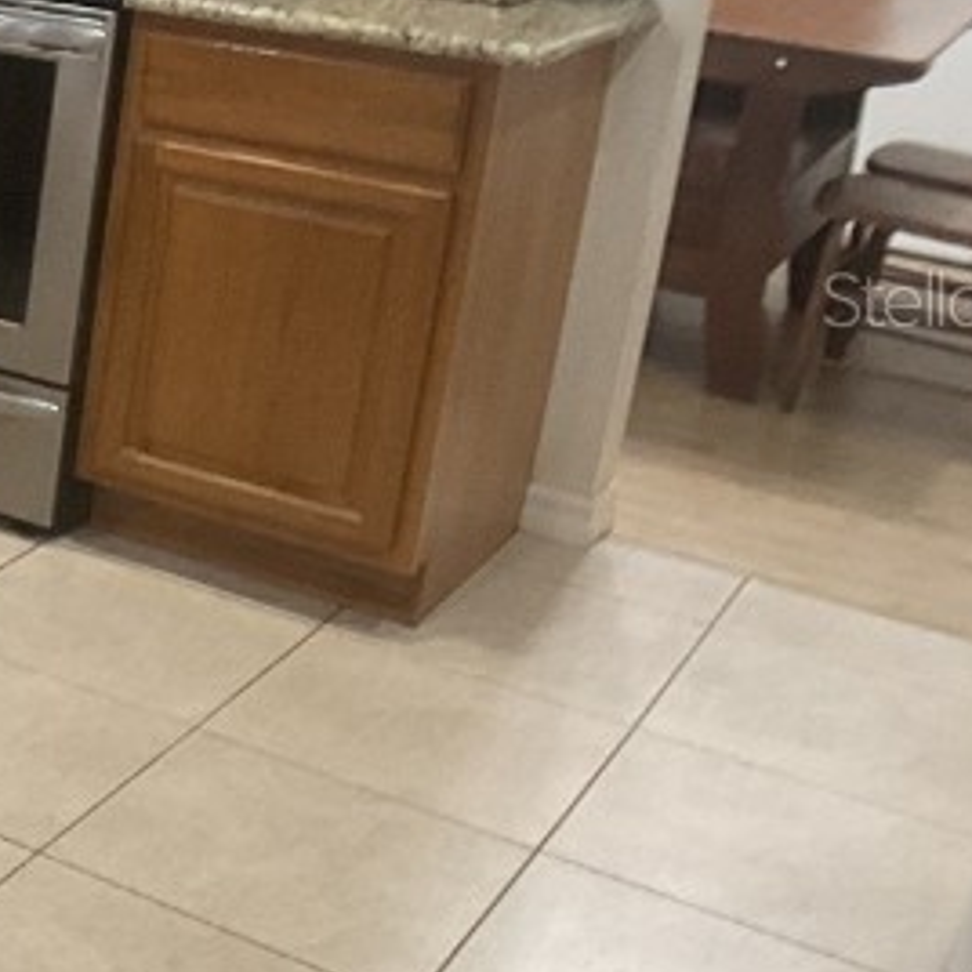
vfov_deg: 17.7
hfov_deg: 15.6
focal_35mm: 98
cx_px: -693
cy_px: 297
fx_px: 3113
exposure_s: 1/60
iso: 250
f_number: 1.8
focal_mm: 3
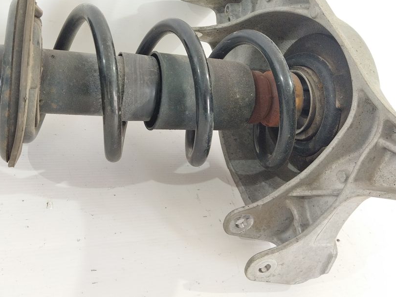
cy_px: 90
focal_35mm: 40
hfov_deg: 46.8
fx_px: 458
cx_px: 188
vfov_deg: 35.5
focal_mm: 4.71
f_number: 1.79
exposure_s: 1/50
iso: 167
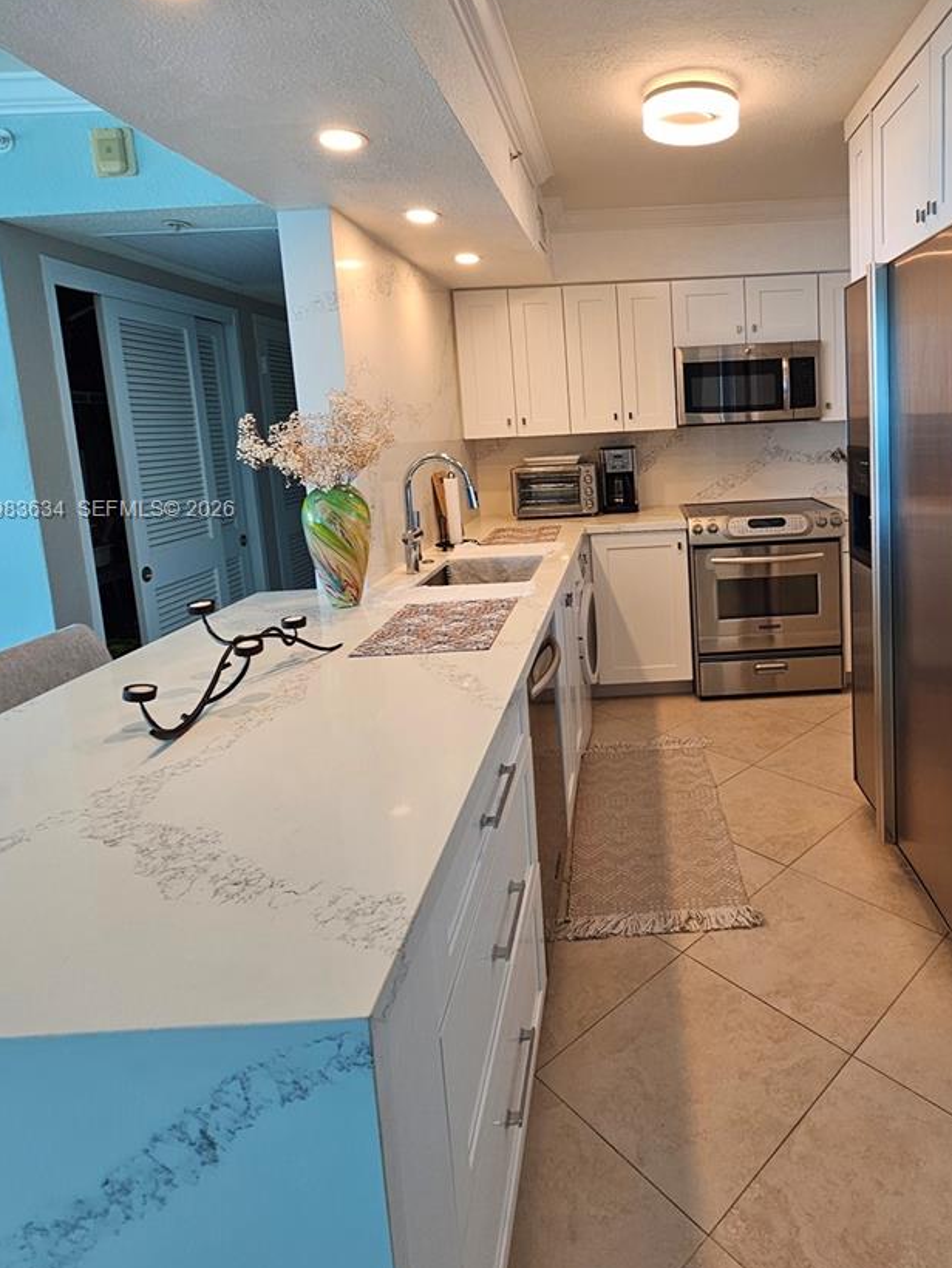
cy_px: 511
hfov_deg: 66.6
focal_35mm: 19
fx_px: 697
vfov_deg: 83.7
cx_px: 644
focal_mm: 2.2
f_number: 2.2
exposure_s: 1/60
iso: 64
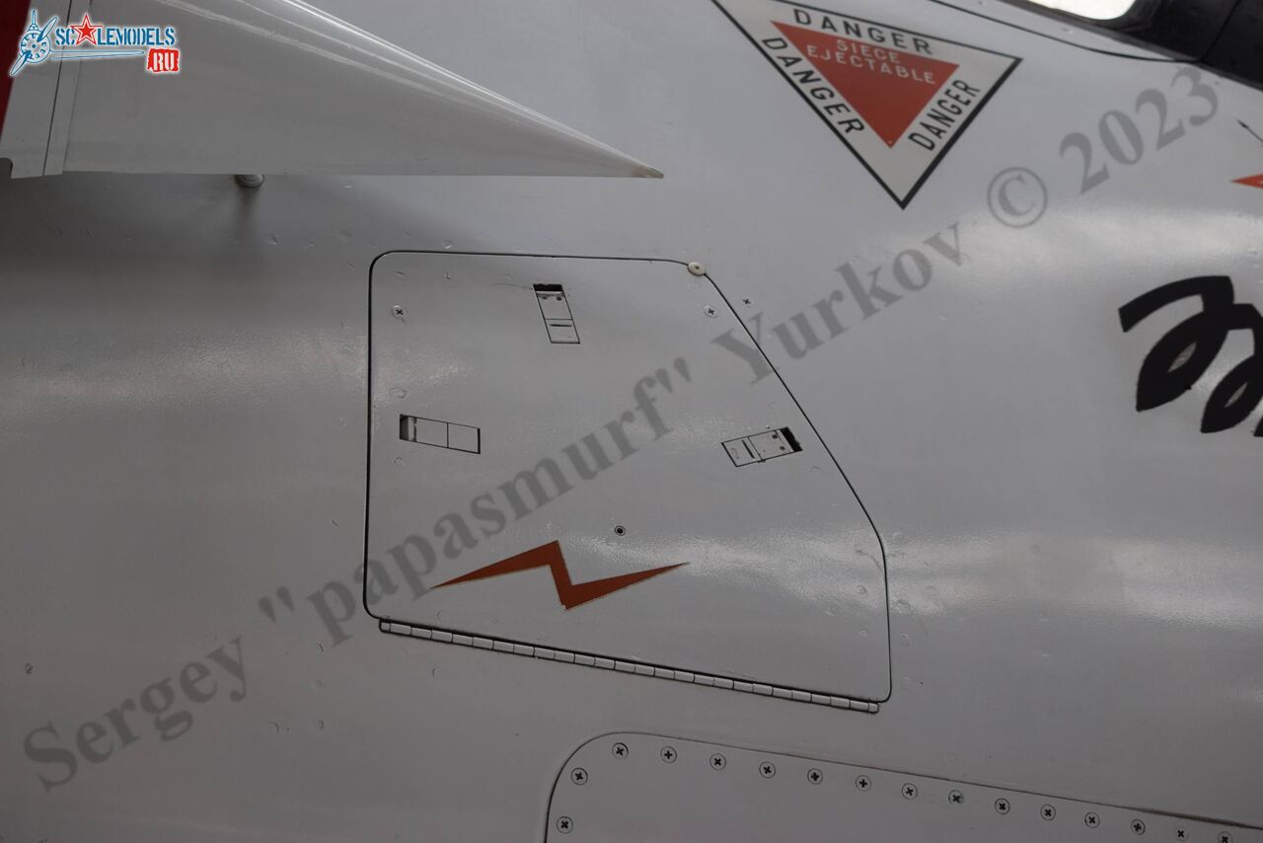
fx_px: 2895
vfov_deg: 16.6
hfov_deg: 24.6
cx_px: 632
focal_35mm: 82
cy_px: 422
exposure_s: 1/160
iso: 400
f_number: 6.3
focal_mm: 55
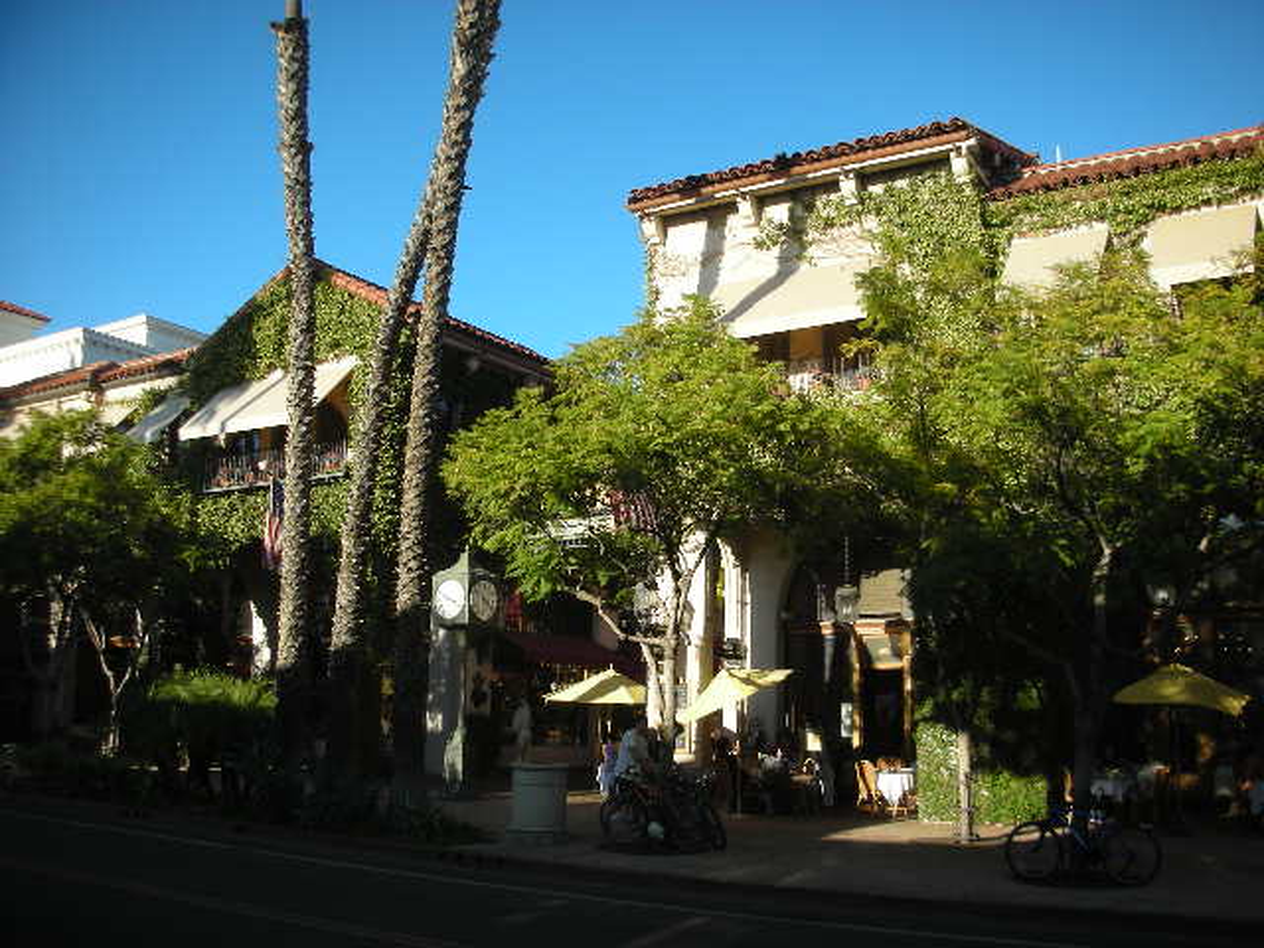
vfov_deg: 40.7
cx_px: 632
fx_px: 1278
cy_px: 474
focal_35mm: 35
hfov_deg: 52.6
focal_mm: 5.8
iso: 50
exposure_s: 1/360
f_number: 3
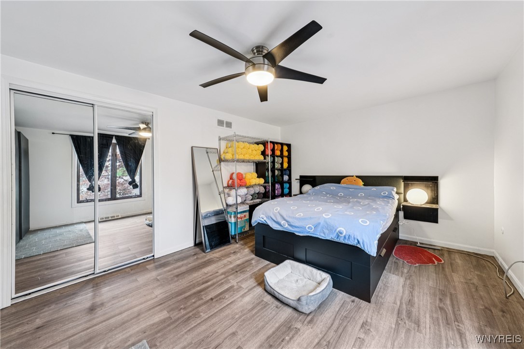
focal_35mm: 12
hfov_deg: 112.6
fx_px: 175
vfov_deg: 90.0
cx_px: 262
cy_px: 174
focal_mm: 12
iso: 400
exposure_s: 1/2.5
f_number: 9
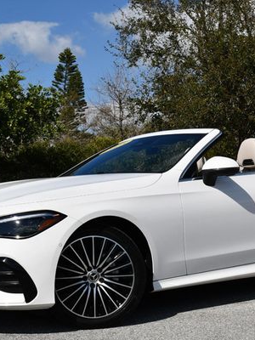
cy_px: 181
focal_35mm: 74
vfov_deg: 26.3
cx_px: 151
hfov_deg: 19.9
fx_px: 727
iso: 100
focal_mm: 24
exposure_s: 1/400
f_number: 10
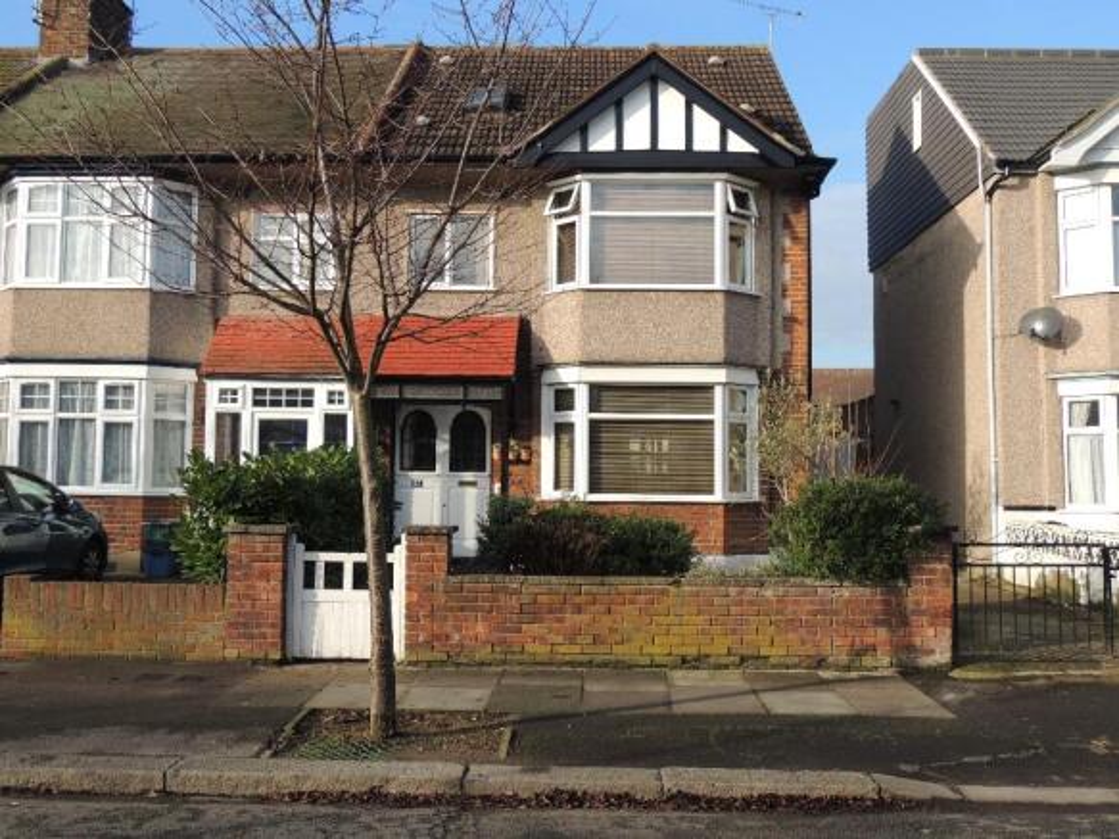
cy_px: 420
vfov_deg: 40.7
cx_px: 560
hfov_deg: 52.6
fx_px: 1131
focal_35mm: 35
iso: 100
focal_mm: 6.2
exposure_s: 1/500
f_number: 3.3
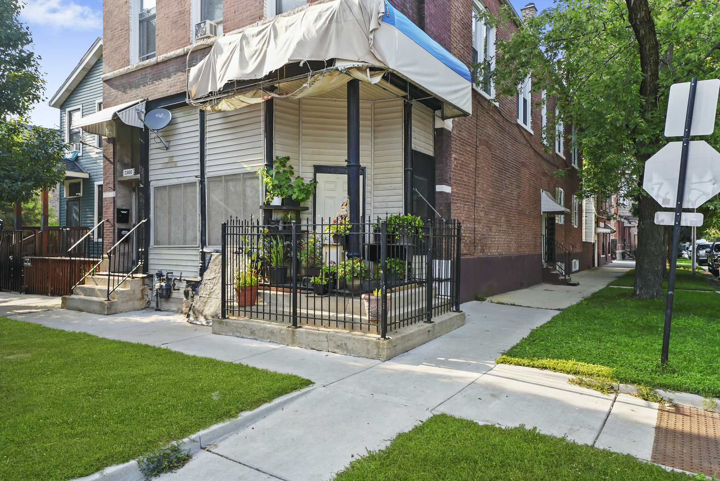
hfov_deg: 73.7
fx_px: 480
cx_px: 360
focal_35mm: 24
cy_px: 240
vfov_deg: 53.2
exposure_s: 1/80
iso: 80
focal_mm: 24
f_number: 5
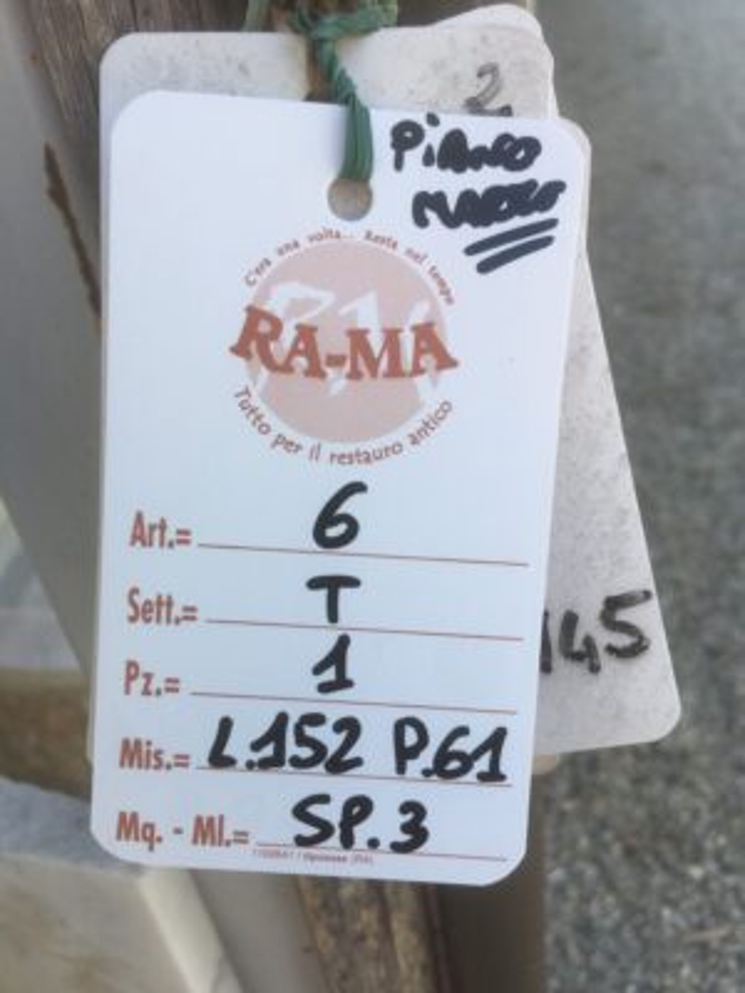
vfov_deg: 61.7
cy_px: 496
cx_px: 372
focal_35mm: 29
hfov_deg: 48.2
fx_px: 832
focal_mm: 4.15
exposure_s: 1/310
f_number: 2.2
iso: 25
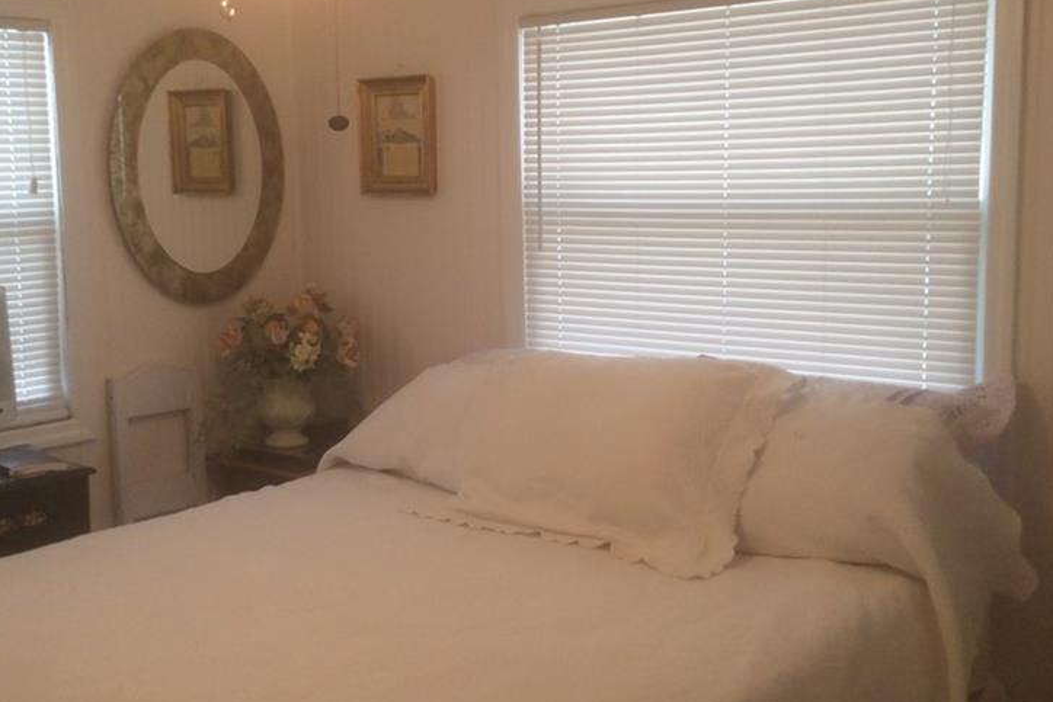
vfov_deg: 28.7
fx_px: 1375
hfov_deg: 41.9
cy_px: 336
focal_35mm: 47
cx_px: 476
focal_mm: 3.3
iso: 40
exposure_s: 1/24
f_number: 2.4
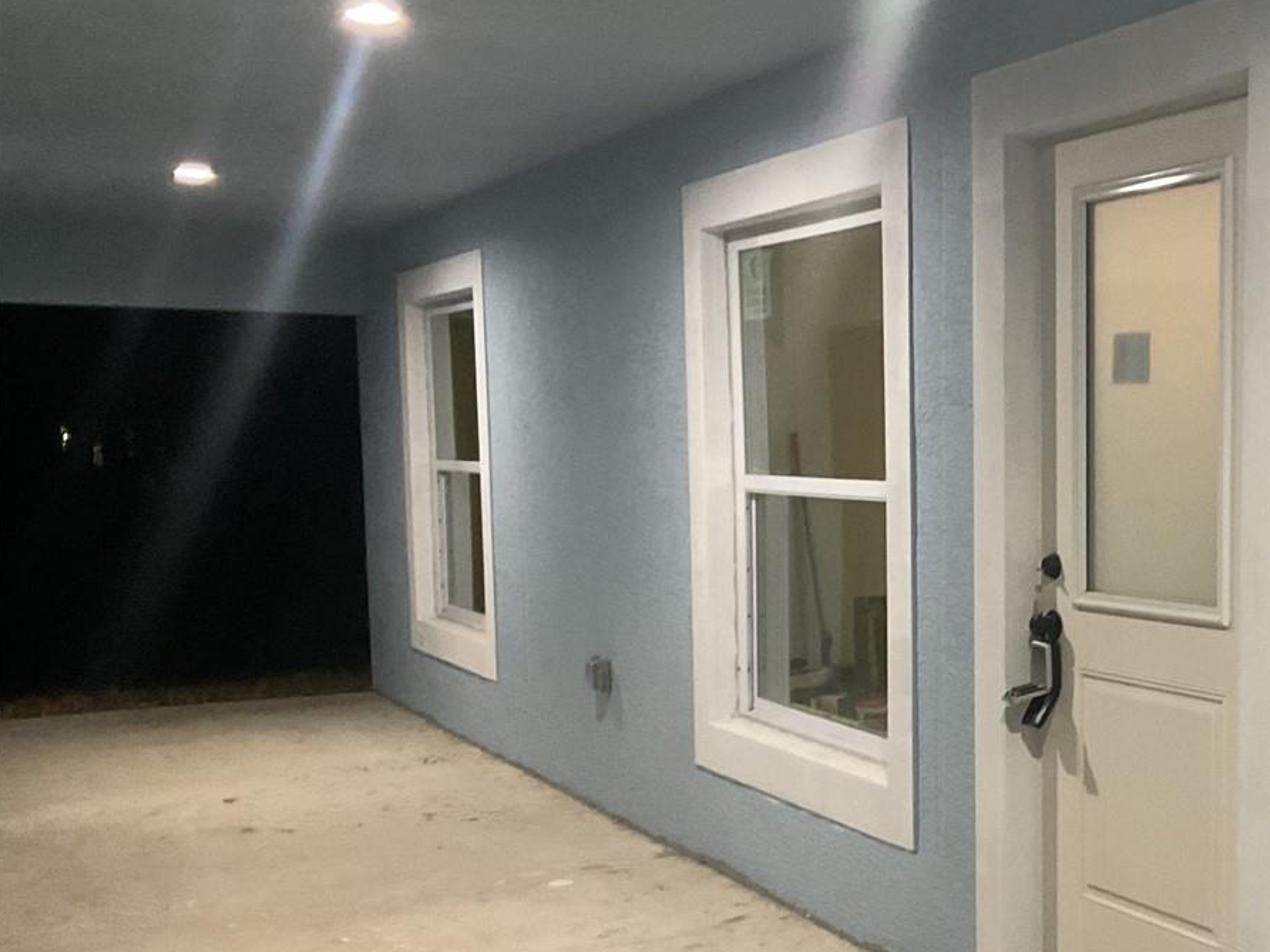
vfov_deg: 27.8
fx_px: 1908
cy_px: 652
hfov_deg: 34.8
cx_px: 1132
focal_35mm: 52
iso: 200
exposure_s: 1/60
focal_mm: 3
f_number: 1.8
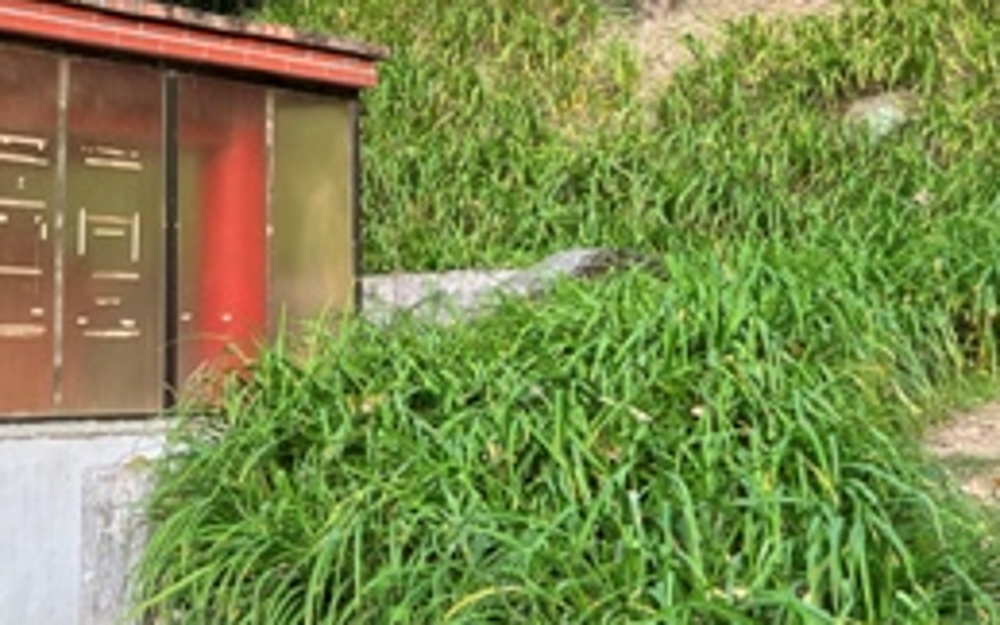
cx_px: 278
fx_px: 2317
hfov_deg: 24.1
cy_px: -193
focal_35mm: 85
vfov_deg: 14.7
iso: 50
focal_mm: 5.7
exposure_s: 1/486
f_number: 1.5
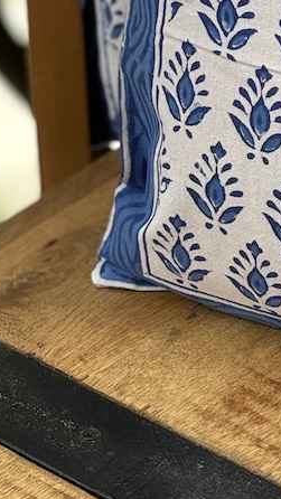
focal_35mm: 214
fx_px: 2834
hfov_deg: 5.6
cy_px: -133
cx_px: 353
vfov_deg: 9.9
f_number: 2.8
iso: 80
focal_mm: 9
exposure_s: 1/99
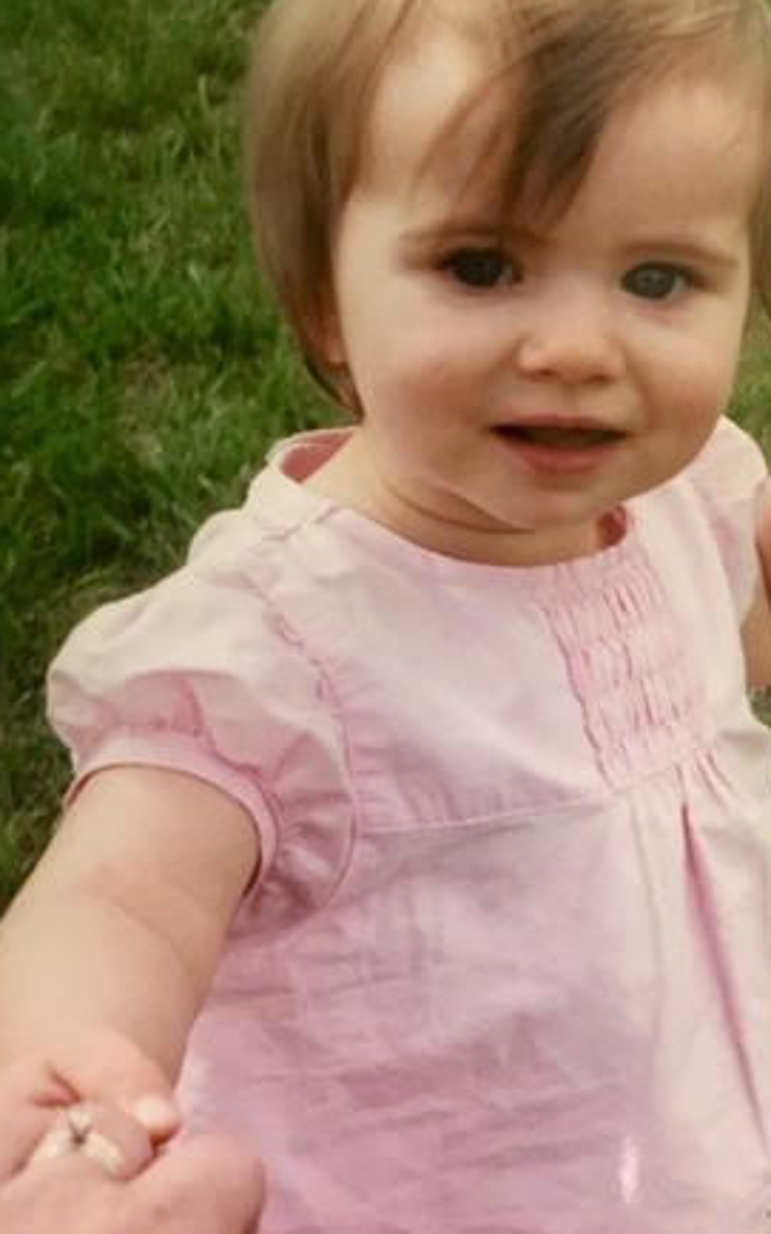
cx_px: 501
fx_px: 1144
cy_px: 589
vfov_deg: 56.7
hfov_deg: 36.9
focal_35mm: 34
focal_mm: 4.15
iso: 500
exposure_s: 1/15
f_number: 2.2
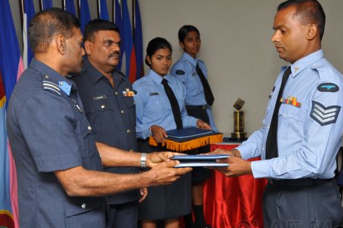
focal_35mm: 59
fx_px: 561
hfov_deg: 34.0
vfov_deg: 22.9
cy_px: 117
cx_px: 184
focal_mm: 32
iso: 200
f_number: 6.7
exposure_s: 1/125
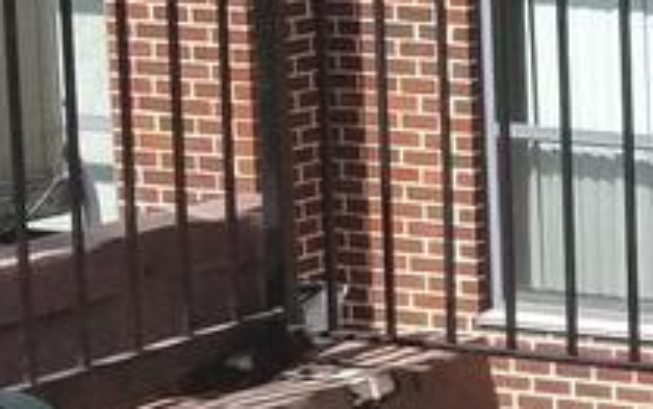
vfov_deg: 6.9
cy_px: 169
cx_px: 1418
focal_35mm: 190
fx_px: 3384
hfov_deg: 10.0
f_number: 1.7
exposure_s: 1/2036
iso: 50
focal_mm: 4.3
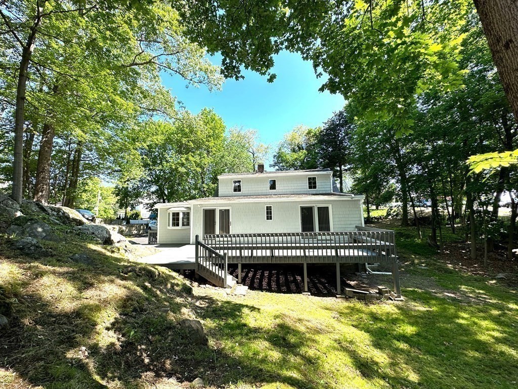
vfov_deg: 85.7
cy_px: 194
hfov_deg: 102.1
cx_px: 259
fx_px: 209
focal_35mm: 14
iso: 40
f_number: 2.2
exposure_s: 1/481
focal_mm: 2.22
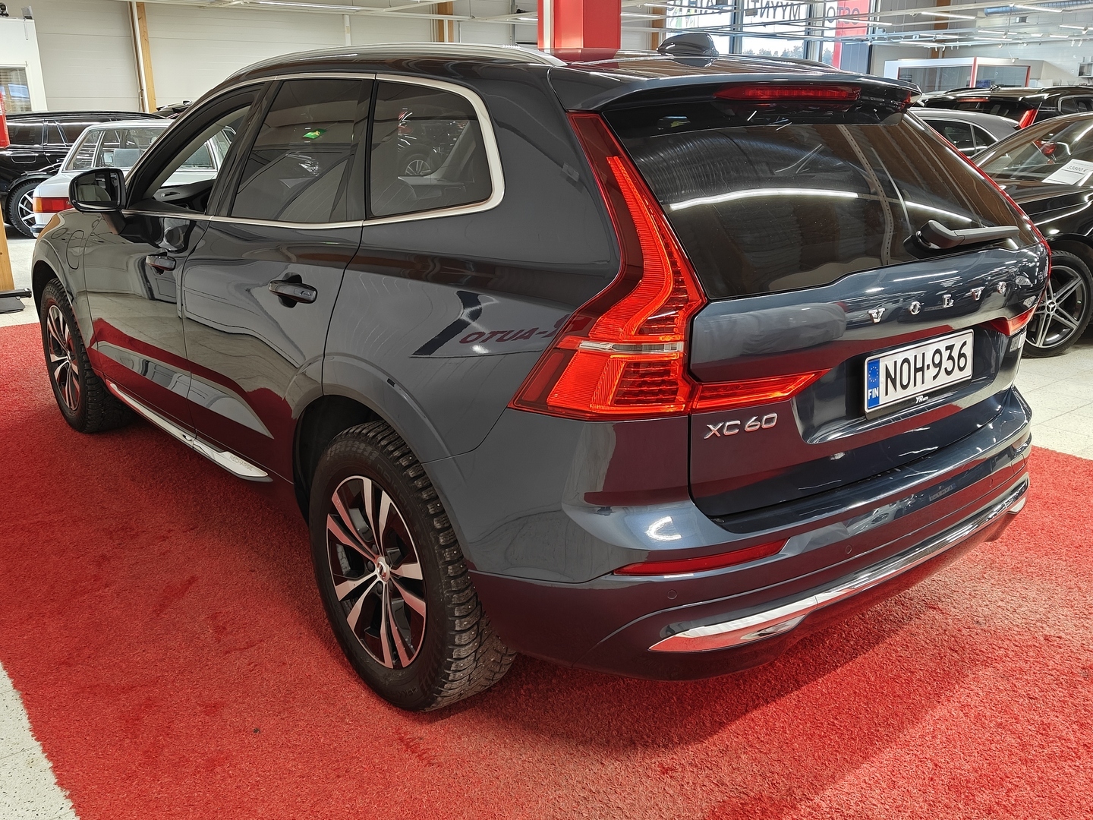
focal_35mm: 31
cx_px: 546
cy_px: 410
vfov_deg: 45.4
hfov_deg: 58.4
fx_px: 979
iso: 100
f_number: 1.8
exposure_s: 1/50
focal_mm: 5.59
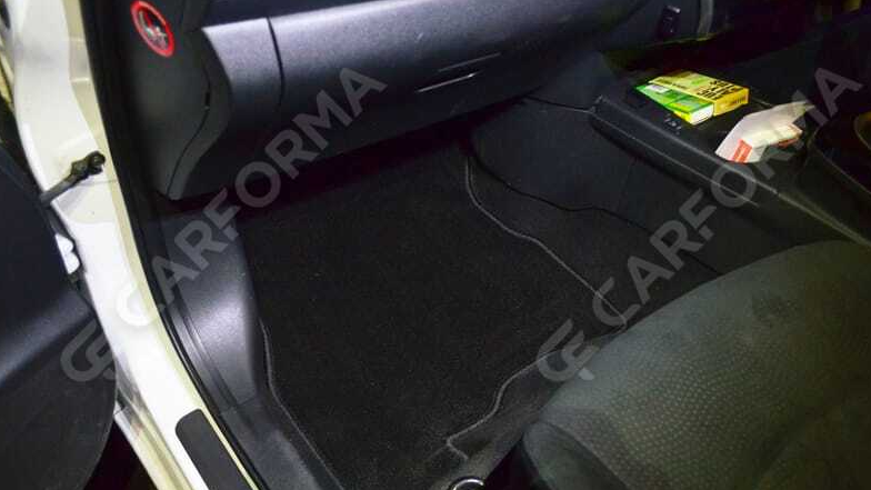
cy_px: 291
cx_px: 432
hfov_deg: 61.0
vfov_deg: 36.6
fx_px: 739
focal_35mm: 32
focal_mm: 20
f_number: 3.8
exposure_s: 1/30
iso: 2500
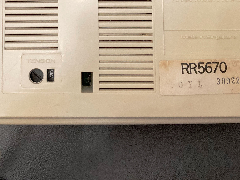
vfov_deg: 24.1
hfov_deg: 32.9
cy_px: -1
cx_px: 78
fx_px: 402
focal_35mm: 58
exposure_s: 1/50
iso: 200
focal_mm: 3.99
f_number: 1.8
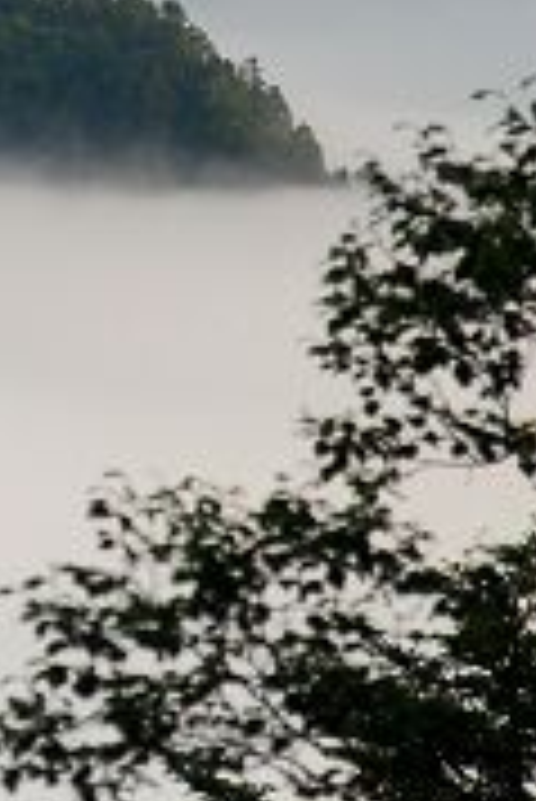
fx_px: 11278
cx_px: -347
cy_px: 25
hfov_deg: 2.7
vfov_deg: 4.1
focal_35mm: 506
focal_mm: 100
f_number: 5.6
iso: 200
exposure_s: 1/125
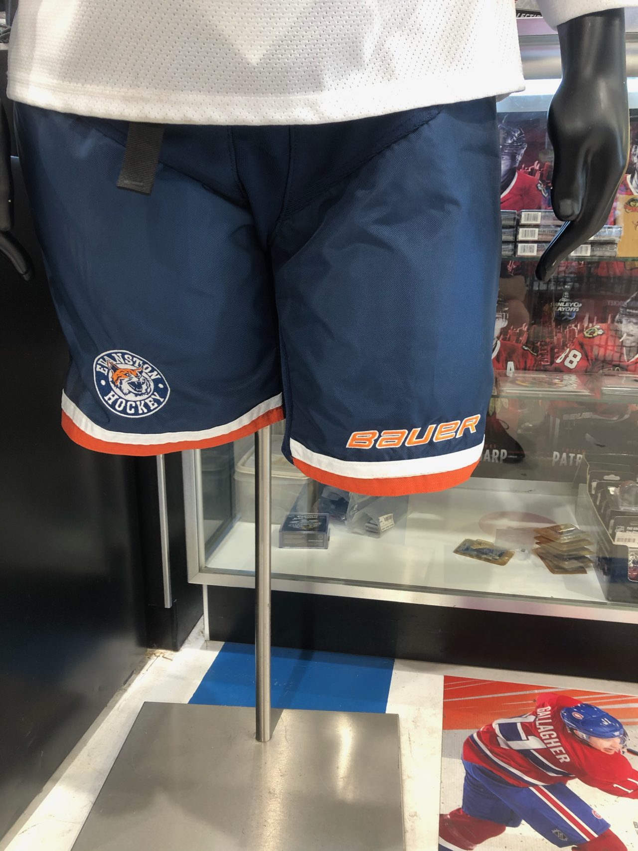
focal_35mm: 28
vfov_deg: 63.4
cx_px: 319
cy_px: 426
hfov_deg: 49.7
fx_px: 688
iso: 40
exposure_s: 1/15
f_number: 1.8
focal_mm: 3.99
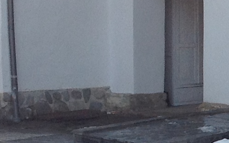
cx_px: 372
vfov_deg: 6.8
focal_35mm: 193
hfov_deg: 10.4
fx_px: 1204
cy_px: 137
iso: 80
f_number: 2.4
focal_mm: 4.28
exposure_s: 1/280
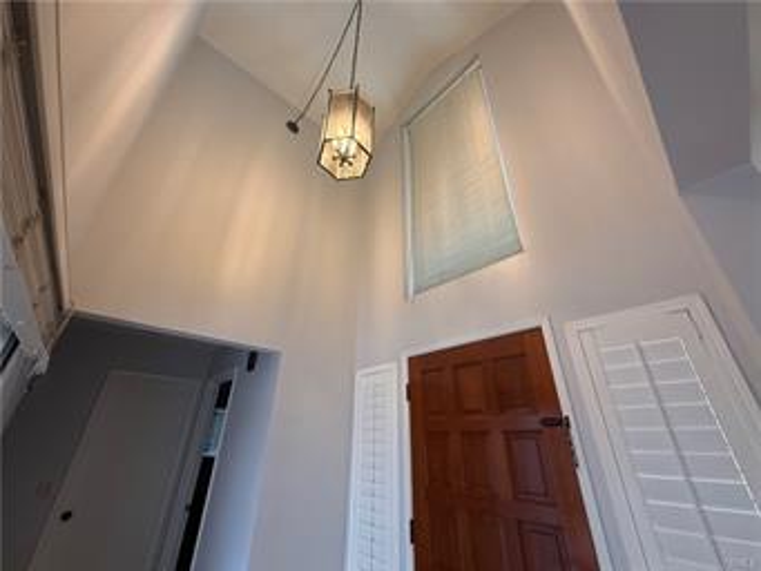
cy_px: 286
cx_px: 380
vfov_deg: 85.7
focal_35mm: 14
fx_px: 308
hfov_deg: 102.0
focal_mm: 2.22
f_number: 2.2
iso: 250
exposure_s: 1/60
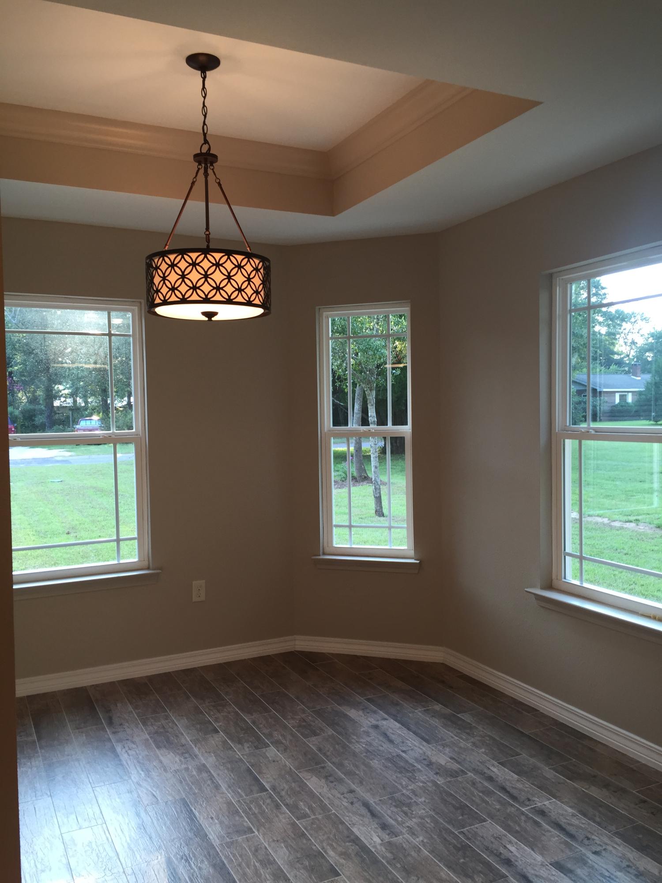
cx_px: 331
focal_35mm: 29
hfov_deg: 48.2
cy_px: 442
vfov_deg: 61.7
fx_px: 739
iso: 40
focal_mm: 4.15
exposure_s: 1/60
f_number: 2.2
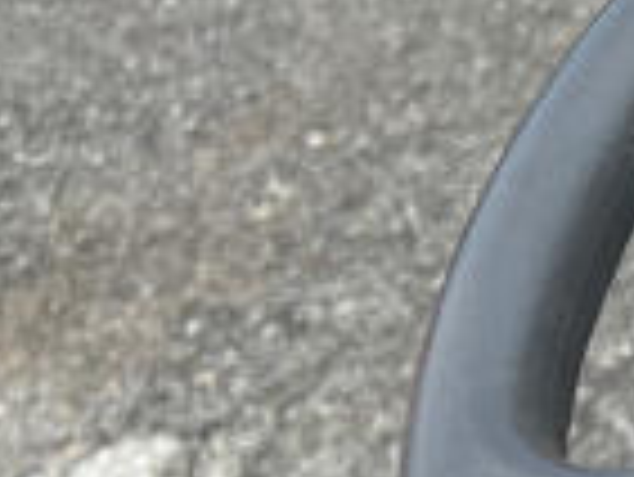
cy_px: 302
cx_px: 1668
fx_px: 2713
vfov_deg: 10.0
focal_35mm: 148
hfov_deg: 10.7
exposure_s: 1/1058
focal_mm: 5.7
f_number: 1.5
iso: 50
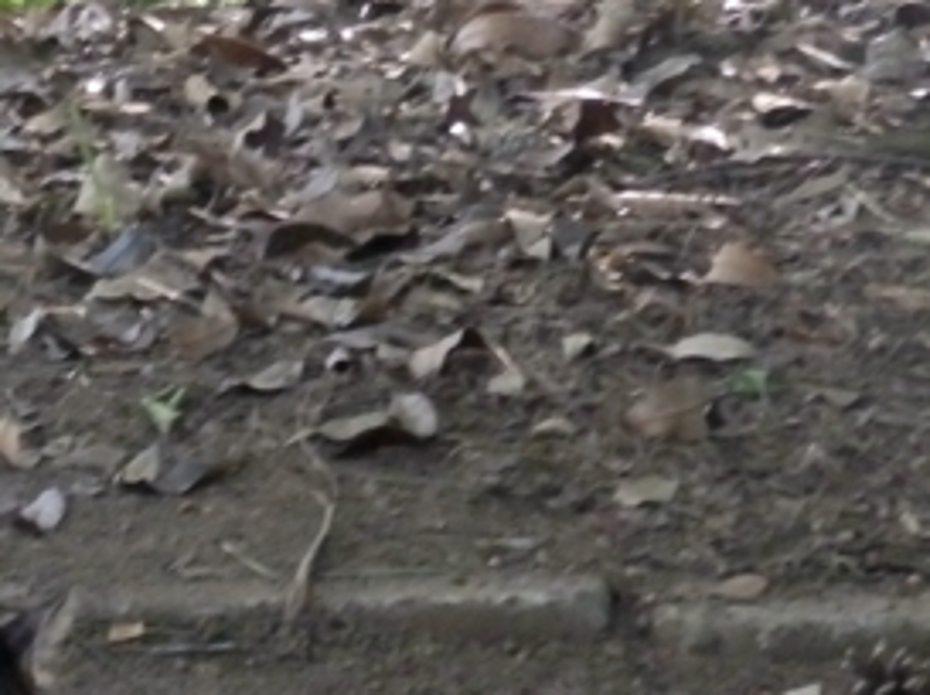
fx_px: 5983
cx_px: -218
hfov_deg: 8.8
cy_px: 695
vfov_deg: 6.6
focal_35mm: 223
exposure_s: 1/6
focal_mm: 13.6
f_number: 4.8
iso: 1250
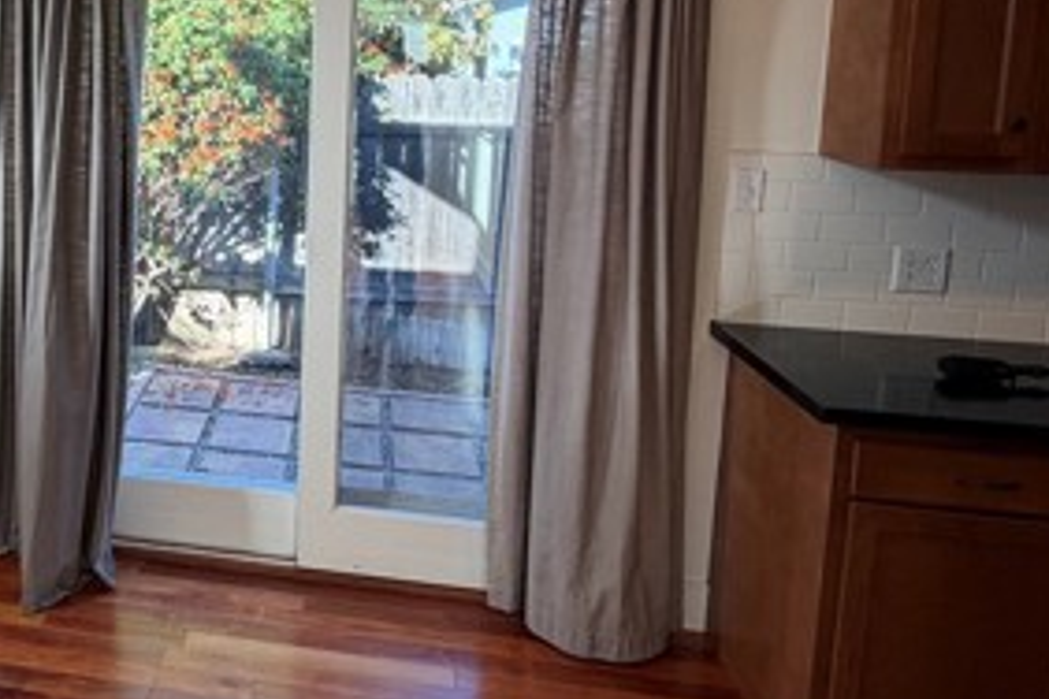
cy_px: 152
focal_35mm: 33
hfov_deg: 52.6
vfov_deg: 38.6
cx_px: 175
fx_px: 962
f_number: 2.2
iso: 100
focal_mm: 2.22
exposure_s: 1/120
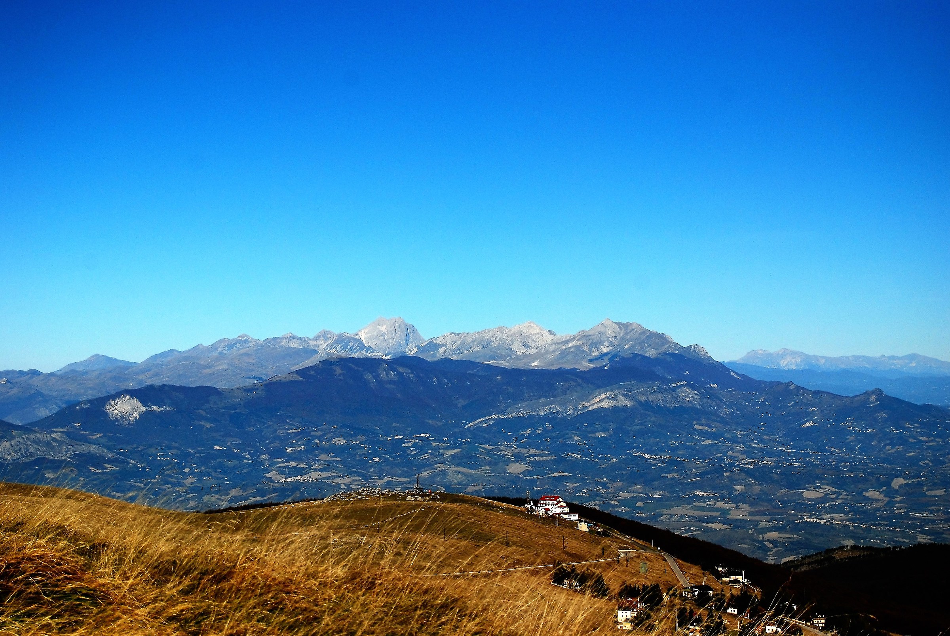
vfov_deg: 16.6
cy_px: 318
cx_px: 475
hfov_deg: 24.6
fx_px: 2179
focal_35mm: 82
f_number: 5.6
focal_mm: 55
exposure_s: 1/4000
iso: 200
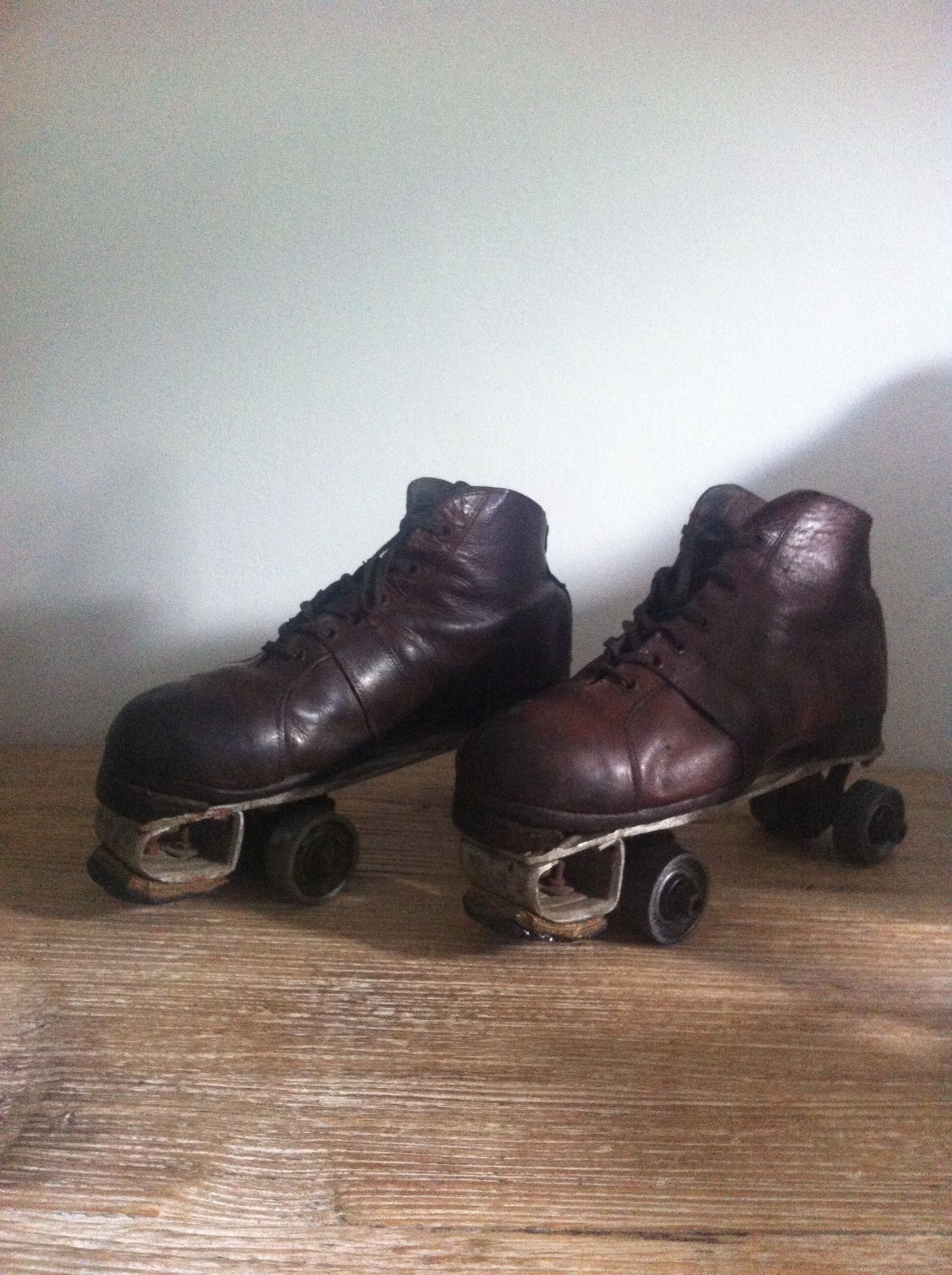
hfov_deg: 40.6
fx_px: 1287
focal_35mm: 35
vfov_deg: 52.7
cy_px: 638
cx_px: 476
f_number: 2.8
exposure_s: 1/15
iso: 500
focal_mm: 3.85
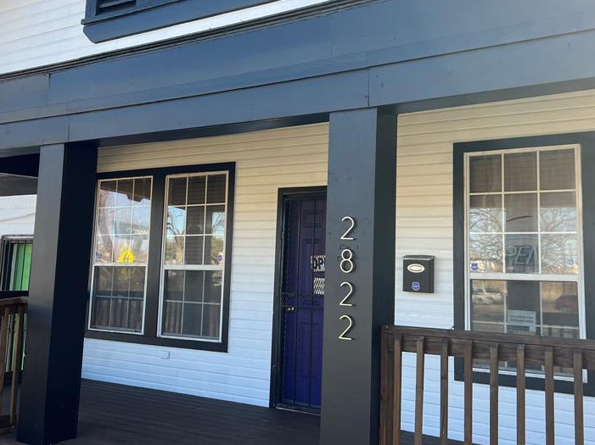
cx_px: 262
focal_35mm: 38
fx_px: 653
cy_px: 194
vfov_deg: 37.6
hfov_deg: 48.9
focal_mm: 5.7
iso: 50
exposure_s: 1/528
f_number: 1.5
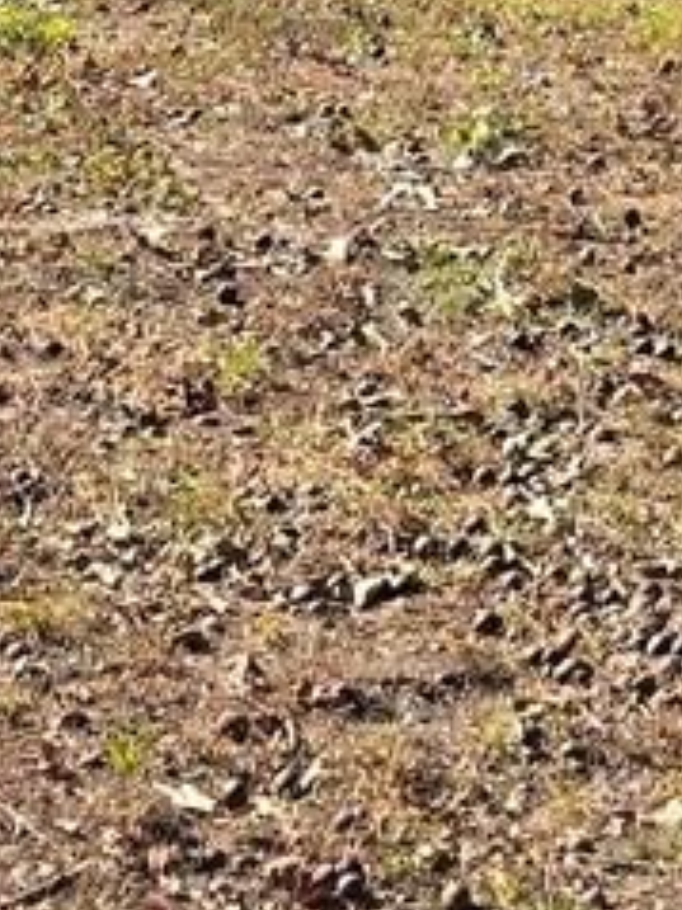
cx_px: 930
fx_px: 4049
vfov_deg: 11.1
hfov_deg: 9.4
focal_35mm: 154
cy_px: -1180
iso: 12
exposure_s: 1/457
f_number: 1.7
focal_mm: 6.3
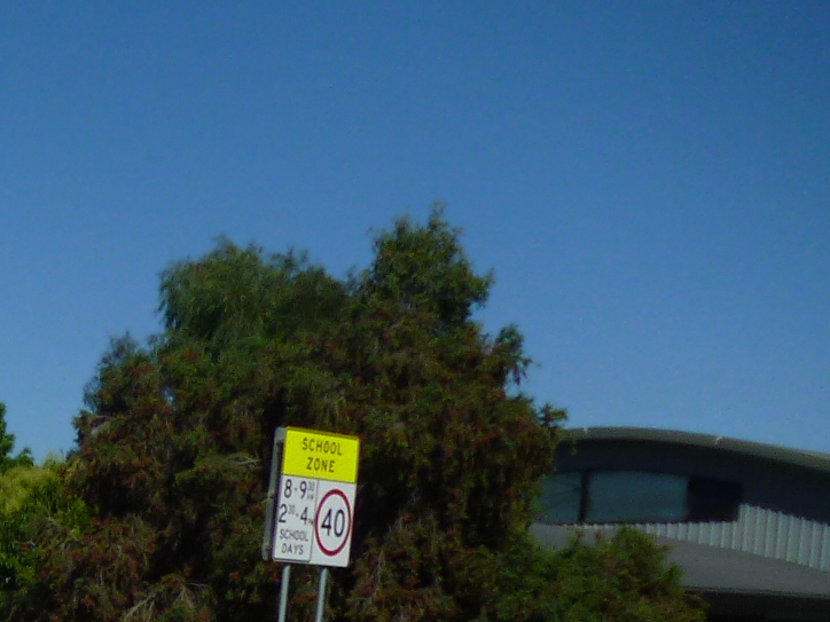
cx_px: -574
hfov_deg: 17.0
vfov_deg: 13.5
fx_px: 2374
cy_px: 1093
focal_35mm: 99
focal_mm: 5
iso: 100
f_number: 9
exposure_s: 1/250
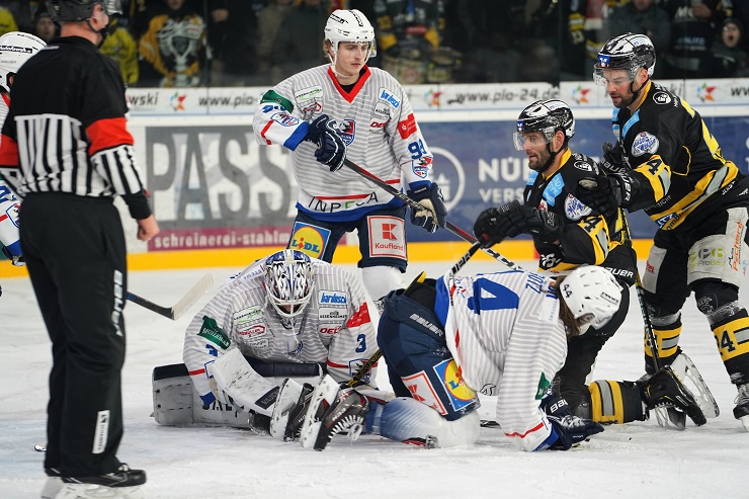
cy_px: 250
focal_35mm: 191
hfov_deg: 10.8
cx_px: 374
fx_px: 3973
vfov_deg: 7.2
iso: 800
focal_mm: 191
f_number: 4
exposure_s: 1/200
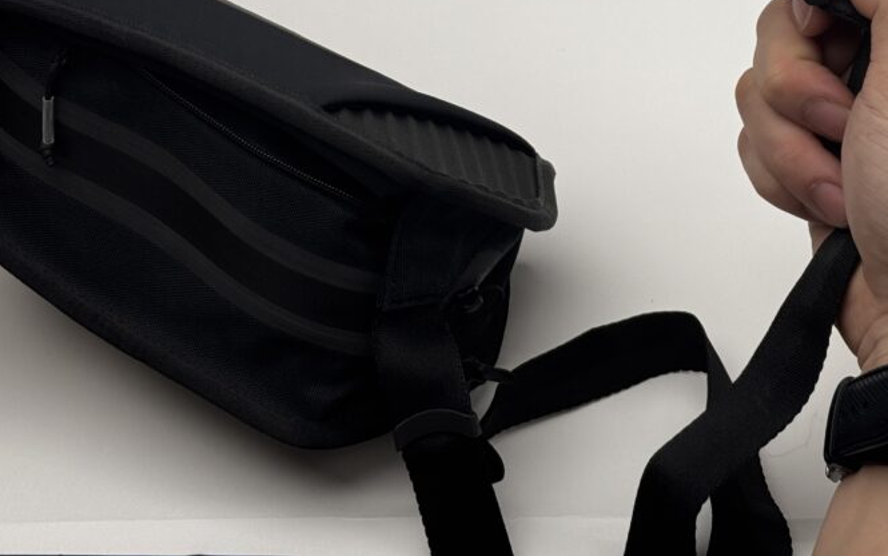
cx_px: 405
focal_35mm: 78
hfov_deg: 26.5
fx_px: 1888
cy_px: 46
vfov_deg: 16.5
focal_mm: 6.76
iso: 64
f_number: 1.78
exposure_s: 1/1059
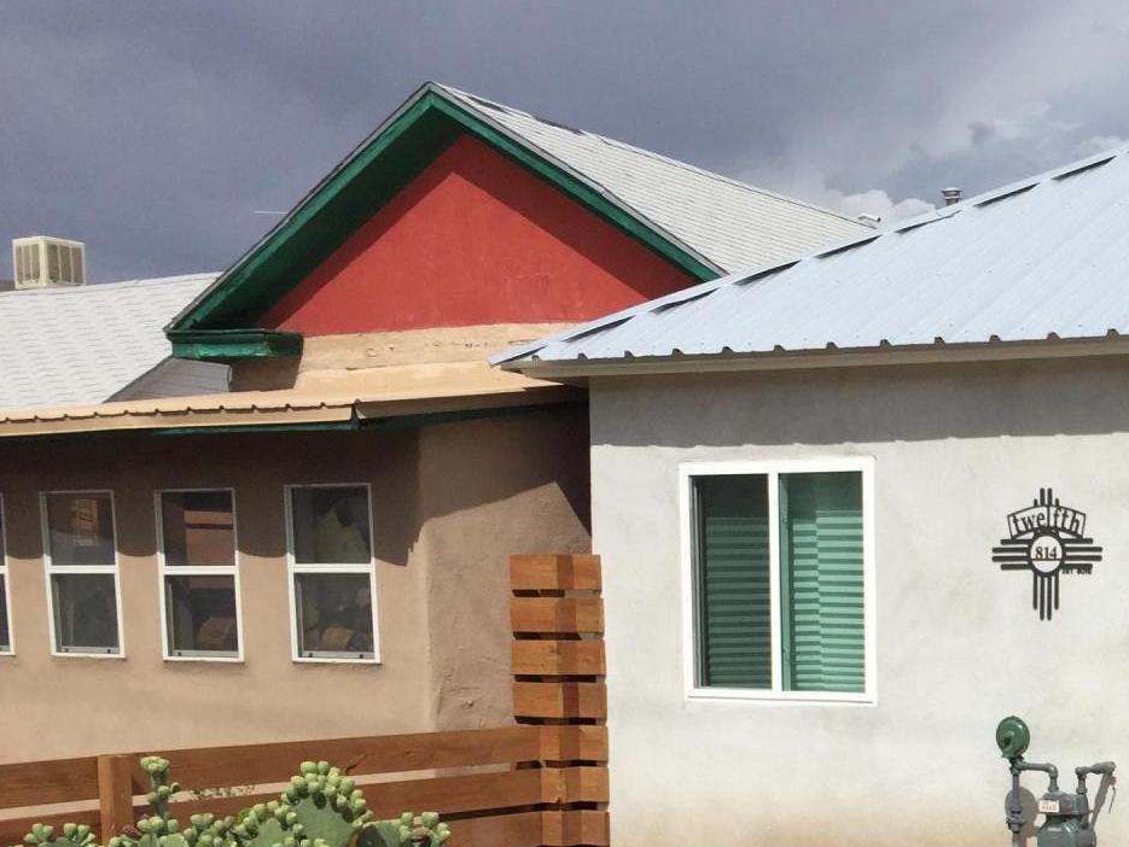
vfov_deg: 22.8
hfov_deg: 28.6
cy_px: 822
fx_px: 2023
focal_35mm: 62
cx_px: 1206
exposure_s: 1/4405
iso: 32
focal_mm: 4.15
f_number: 2.2
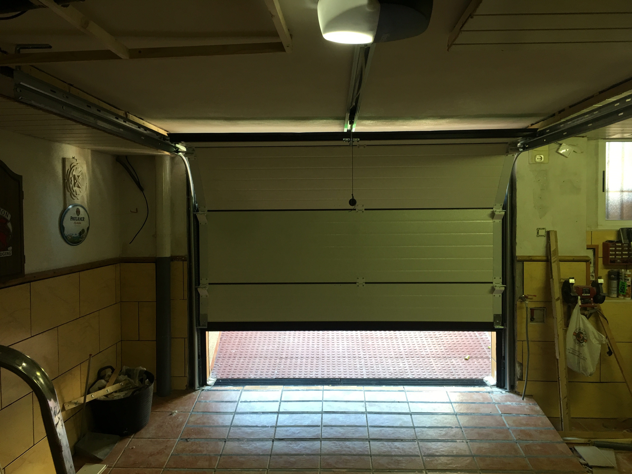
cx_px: 316
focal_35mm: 29
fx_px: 529
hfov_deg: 61.7
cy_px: 237
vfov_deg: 48.2
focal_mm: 4.15
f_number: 2.2
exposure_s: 1/17
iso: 32
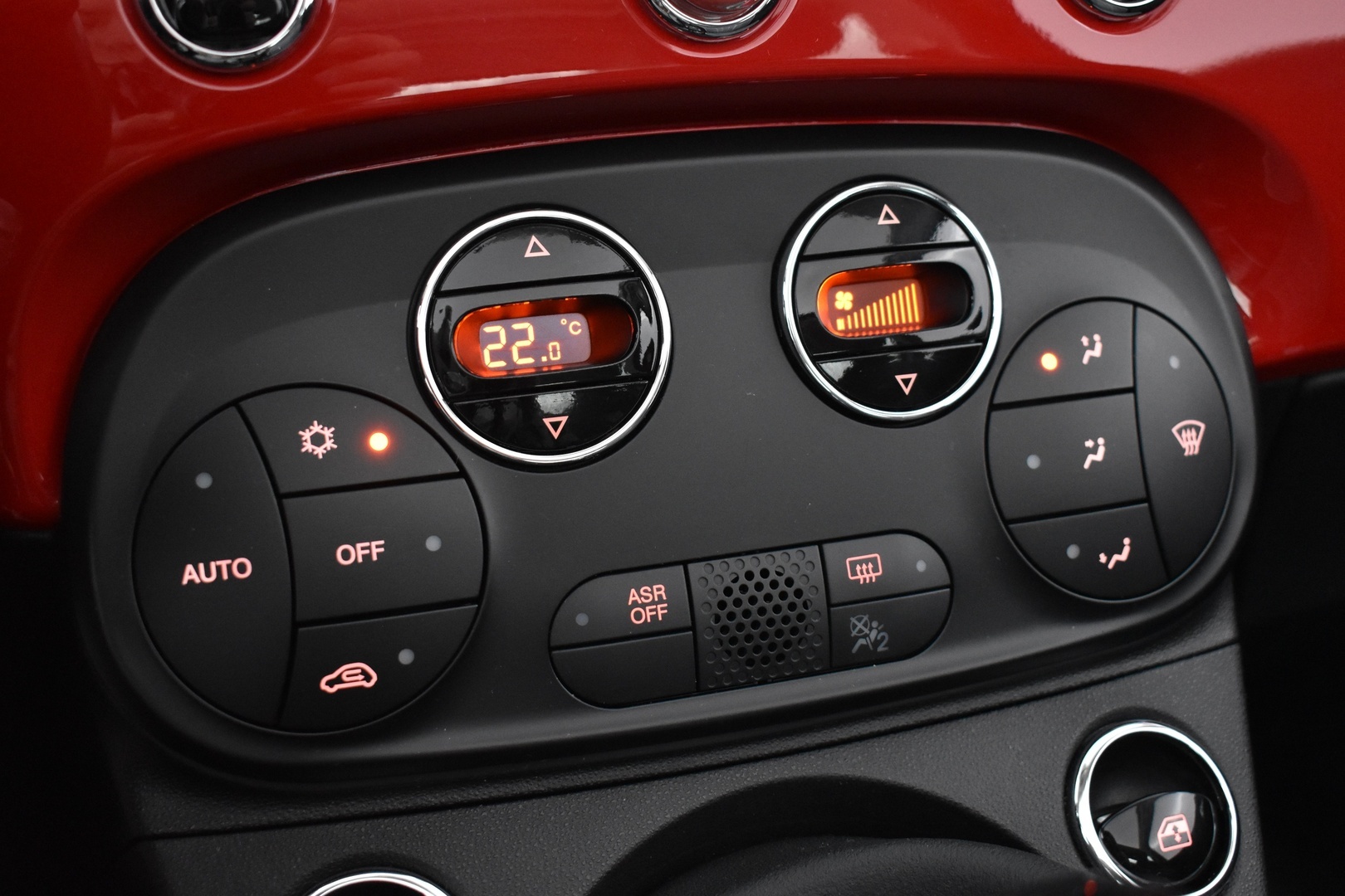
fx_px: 1681
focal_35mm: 45
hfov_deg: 43.6
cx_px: 672
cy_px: 448
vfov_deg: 29.9
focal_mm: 30
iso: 3200
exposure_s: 1/25
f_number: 4.2
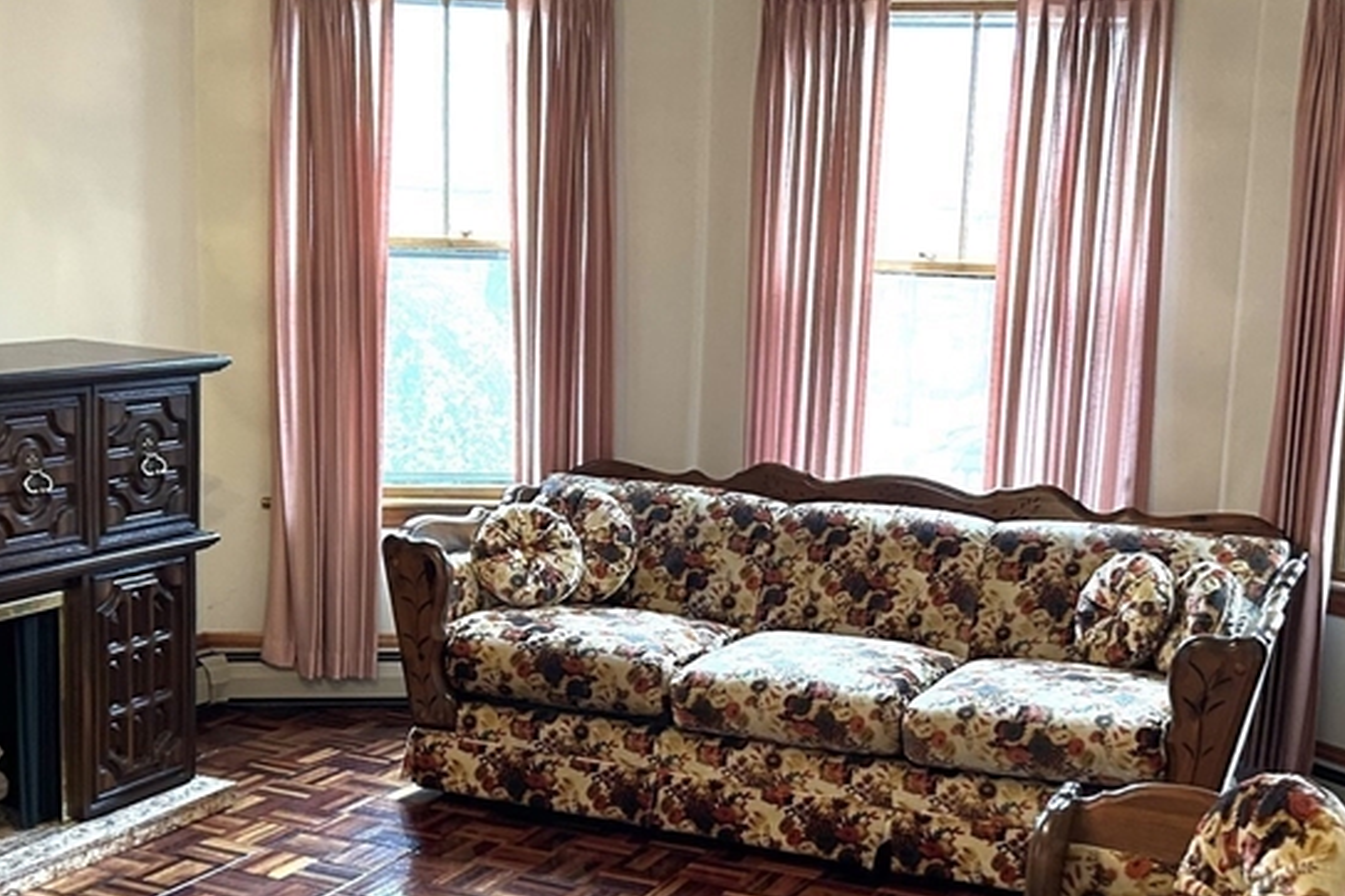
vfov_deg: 26.4
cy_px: 567
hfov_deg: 38.8
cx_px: 751
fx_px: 1905
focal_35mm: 51
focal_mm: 5.7
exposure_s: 1/60
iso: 200
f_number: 1.5
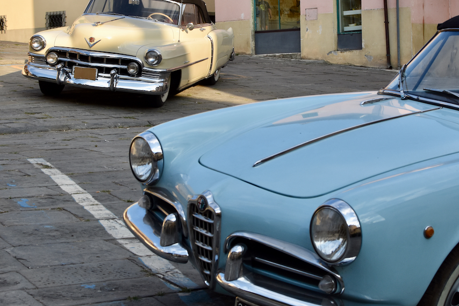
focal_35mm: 79
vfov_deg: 17.3
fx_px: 1004
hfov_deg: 25.8
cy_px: 163
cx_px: 236
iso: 400
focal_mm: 35
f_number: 8
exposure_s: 1/500
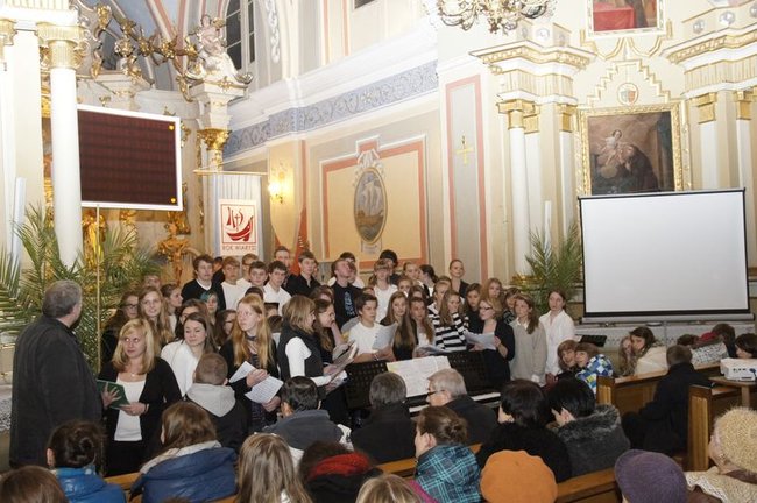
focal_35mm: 36
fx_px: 756
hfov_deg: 53.2
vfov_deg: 36.8
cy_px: 252
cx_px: 378
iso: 3200
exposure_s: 1/80
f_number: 5.6
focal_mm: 24
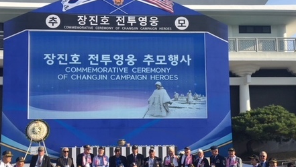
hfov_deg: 50.3
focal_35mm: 40
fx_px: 314
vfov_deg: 29.3
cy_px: 123
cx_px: 127
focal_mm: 4.15
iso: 25
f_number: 2.2
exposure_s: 1/884
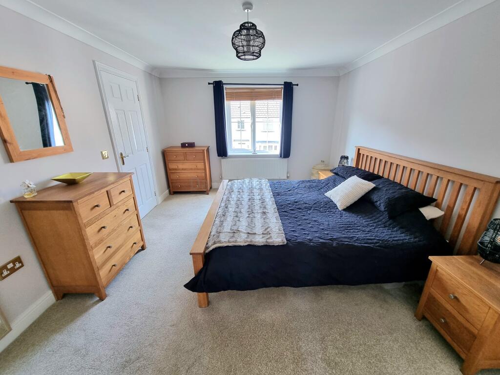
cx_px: 250
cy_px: 188
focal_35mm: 13
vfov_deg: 89.9
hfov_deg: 106.2
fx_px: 188
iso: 160
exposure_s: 1/60.2
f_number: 2.2
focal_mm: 2.2
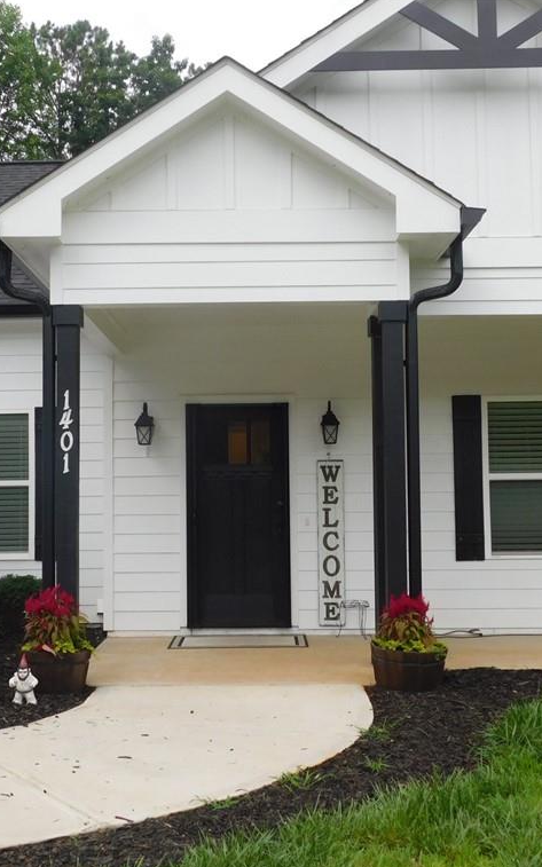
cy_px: 434
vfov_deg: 46.2
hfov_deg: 29.8
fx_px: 1016
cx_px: 244
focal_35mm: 43
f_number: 3.2
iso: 125
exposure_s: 1/500
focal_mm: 5.3
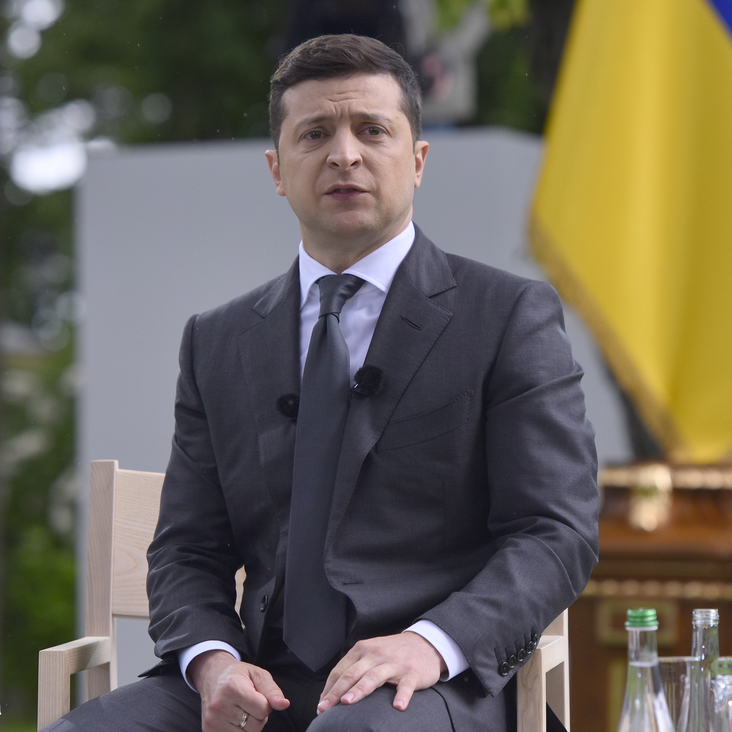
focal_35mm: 259
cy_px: 365
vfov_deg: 6.8
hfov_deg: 6.8
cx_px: 366
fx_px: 6188
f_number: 4
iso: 250
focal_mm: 135
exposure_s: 1/1250
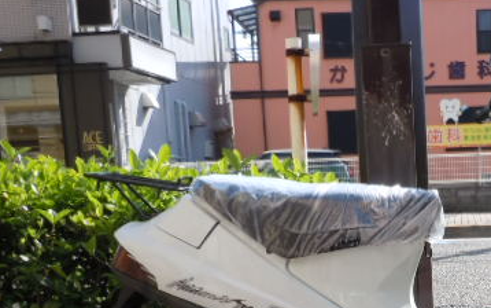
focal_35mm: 53
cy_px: 290
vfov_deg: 23.6
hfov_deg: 36.4
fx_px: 709
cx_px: 416
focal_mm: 5
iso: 100
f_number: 3.7
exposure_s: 1/320
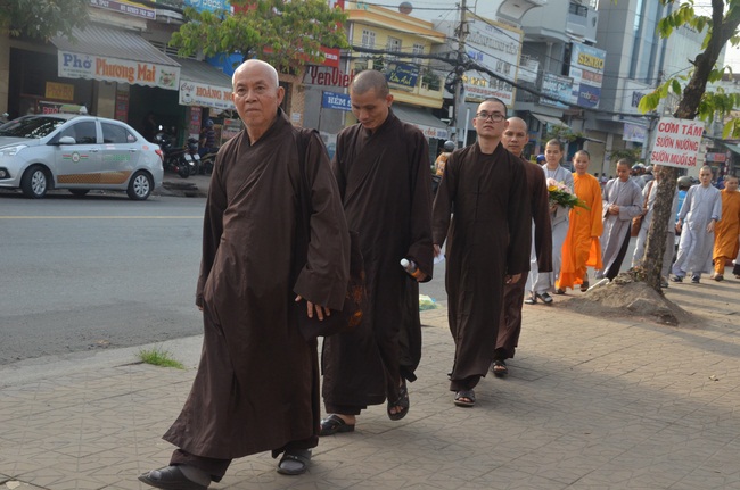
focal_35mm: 52
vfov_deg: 25.7
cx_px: 370
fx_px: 1077
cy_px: 245
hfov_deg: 37.9
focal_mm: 35
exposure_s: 1/640
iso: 1000
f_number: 13
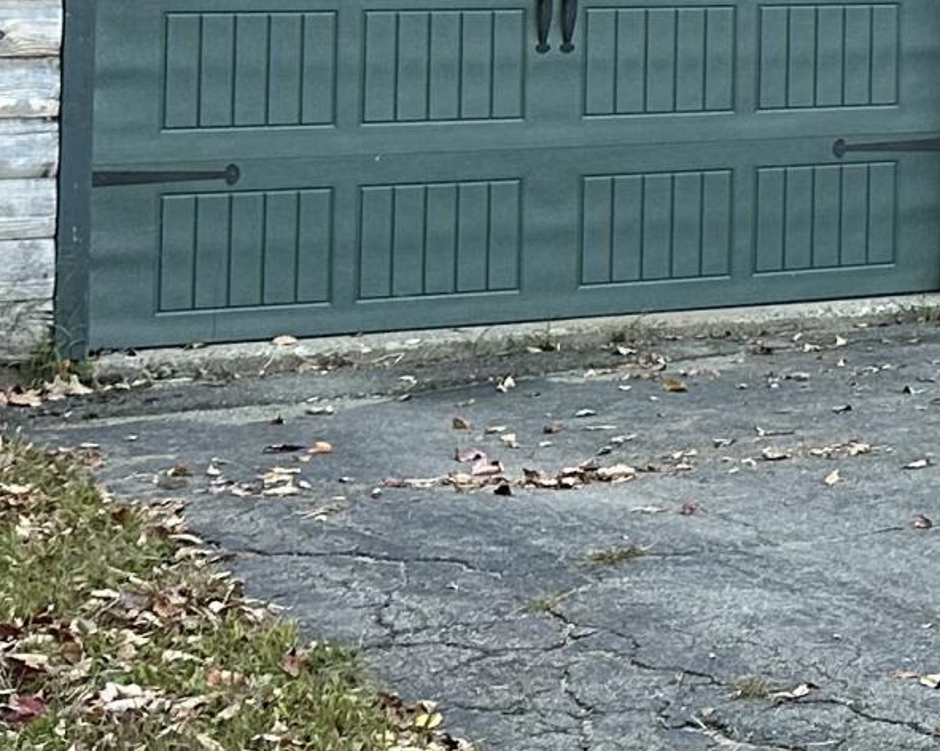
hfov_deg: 14.1
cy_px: -250
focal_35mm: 119
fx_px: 3308
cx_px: 1758
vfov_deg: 12.5
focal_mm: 6.86
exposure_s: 1/121
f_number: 1.78
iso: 160
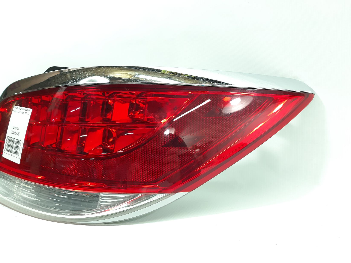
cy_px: 133
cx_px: 178
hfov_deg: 63.4
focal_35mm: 28
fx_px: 284
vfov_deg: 49.8
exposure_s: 1/50
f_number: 1.7
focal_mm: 3.93
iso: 125
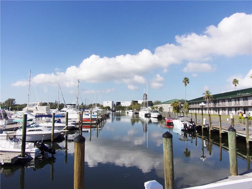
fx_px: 175
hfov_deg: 71.6
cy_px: 94
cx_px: 126
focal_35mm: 24
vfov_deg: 56.8
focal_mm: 4.3
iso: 80
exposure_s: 1/170
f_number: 10.8
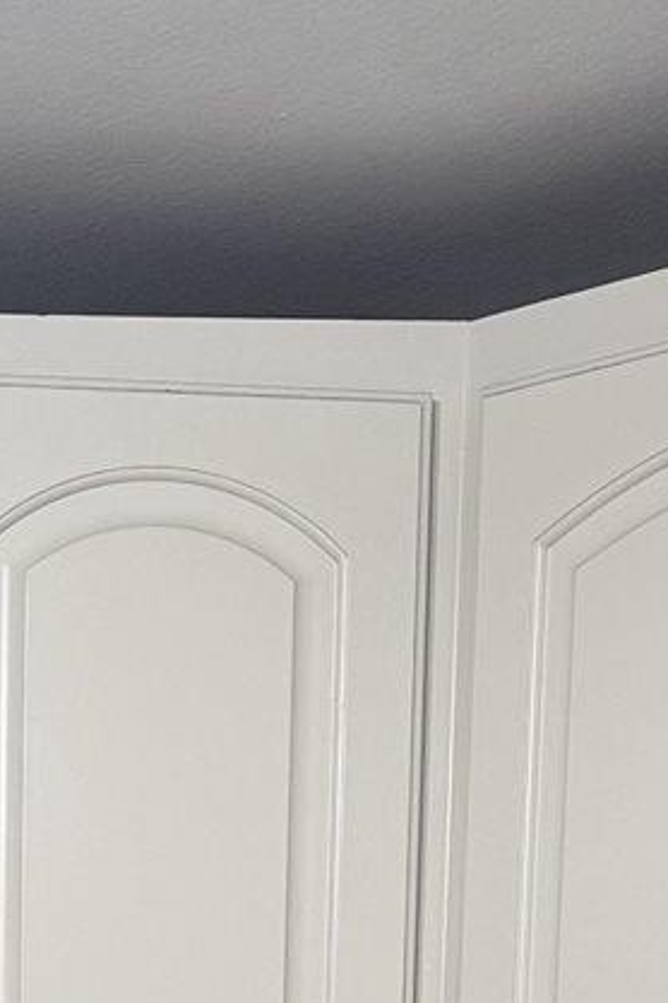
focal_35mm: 138
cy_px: 2304
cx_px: 12
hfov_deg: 9.9
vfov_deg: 12.2
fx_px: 3841
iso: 100
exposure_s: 1/60
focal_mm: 6.76
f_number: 1.78
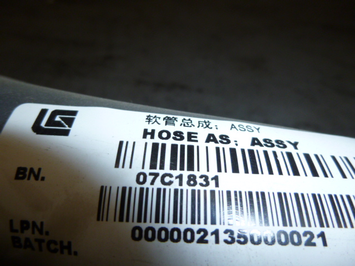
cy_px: 133
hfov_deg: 69.4
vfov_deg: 54.9
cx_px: 178
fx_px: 256
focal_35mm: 25
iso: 100
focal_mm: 4.5
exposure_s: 1/60
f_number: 3.1
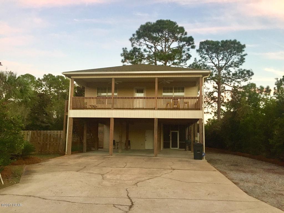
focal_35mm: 29
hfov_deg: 61.7
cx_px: 142
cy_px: 106
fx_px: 238
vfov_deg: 48.2
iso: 50
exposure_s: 1/30
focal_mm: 4.15
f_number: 2.2
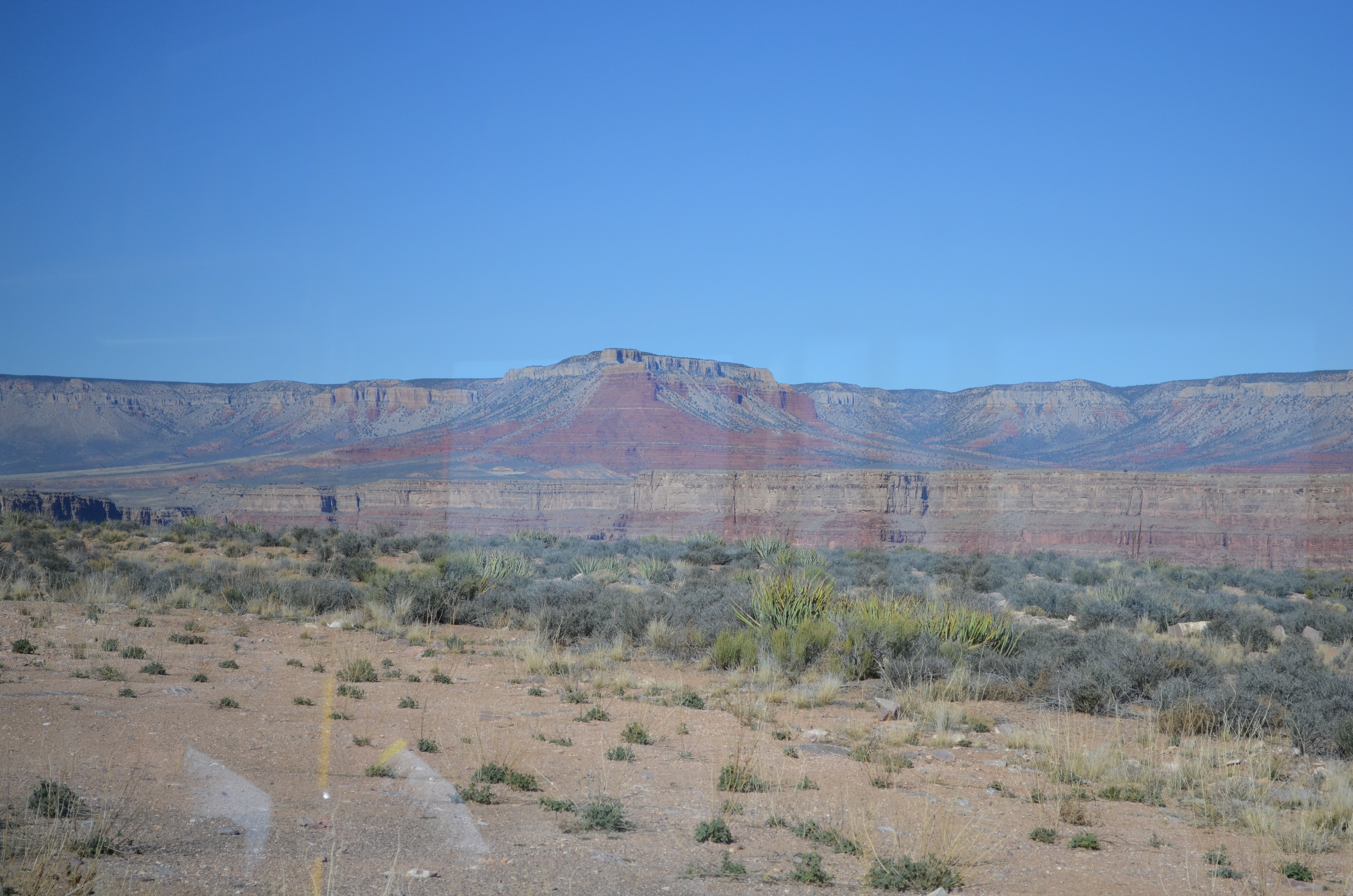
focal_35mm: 75
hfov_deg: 27.0
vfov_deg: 18.1
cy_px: 448
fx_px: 2813
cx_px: 676
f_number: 6.3
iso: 400
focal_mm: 50
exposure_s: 1/1600
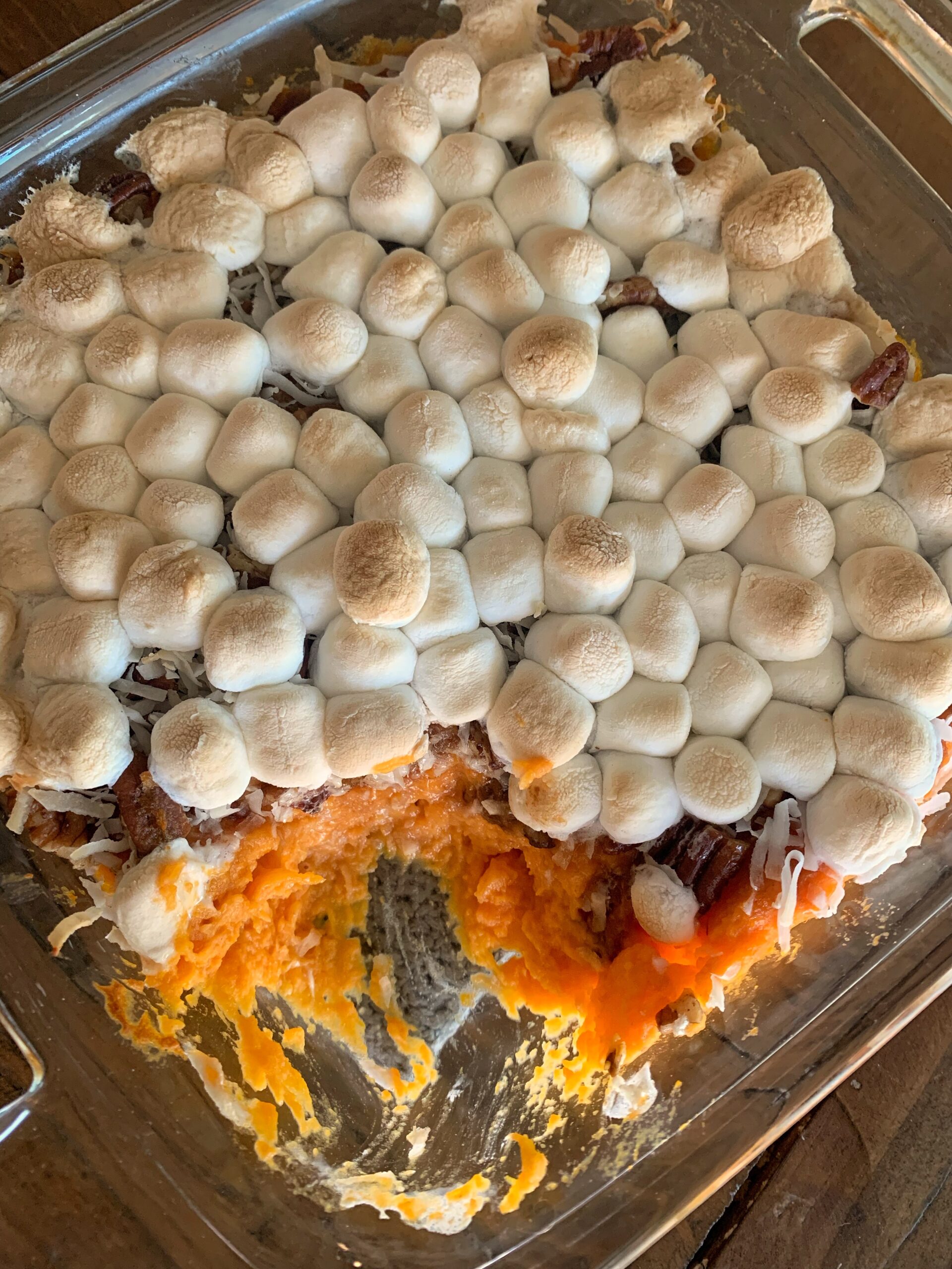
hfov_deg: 53.1
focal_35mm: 26
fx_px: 953
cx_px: 476
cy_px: 634
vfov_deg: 67.3
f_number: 1.8
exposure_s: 1/60
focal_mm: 4.25
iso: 160
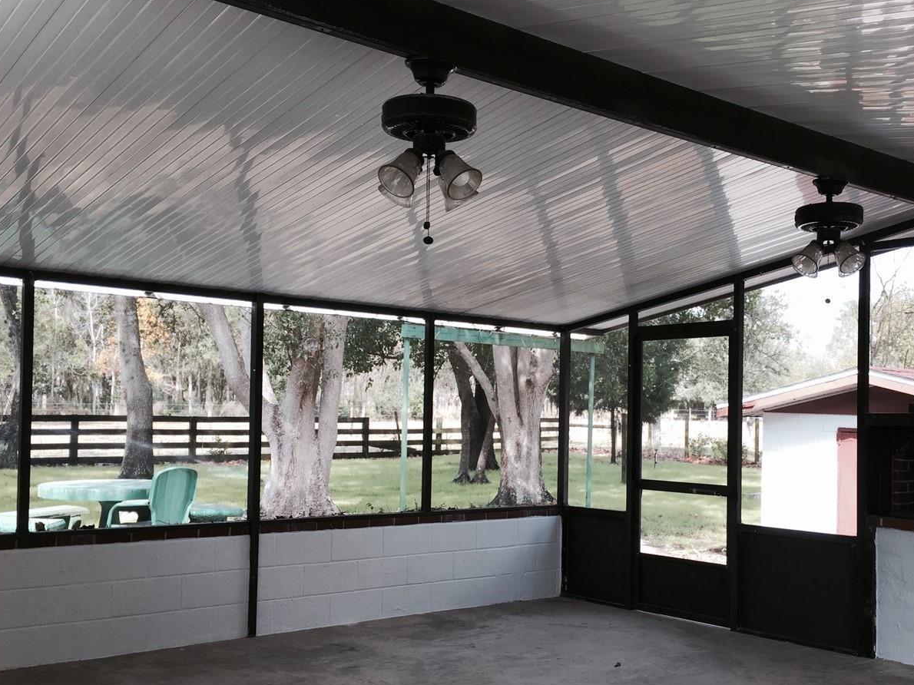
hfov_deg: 47.7
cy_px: 400
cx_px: 520
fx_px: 1030
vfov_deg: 36.7
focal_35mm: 39
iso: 32
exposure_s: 1/130
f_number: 2.2
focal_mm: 4.15
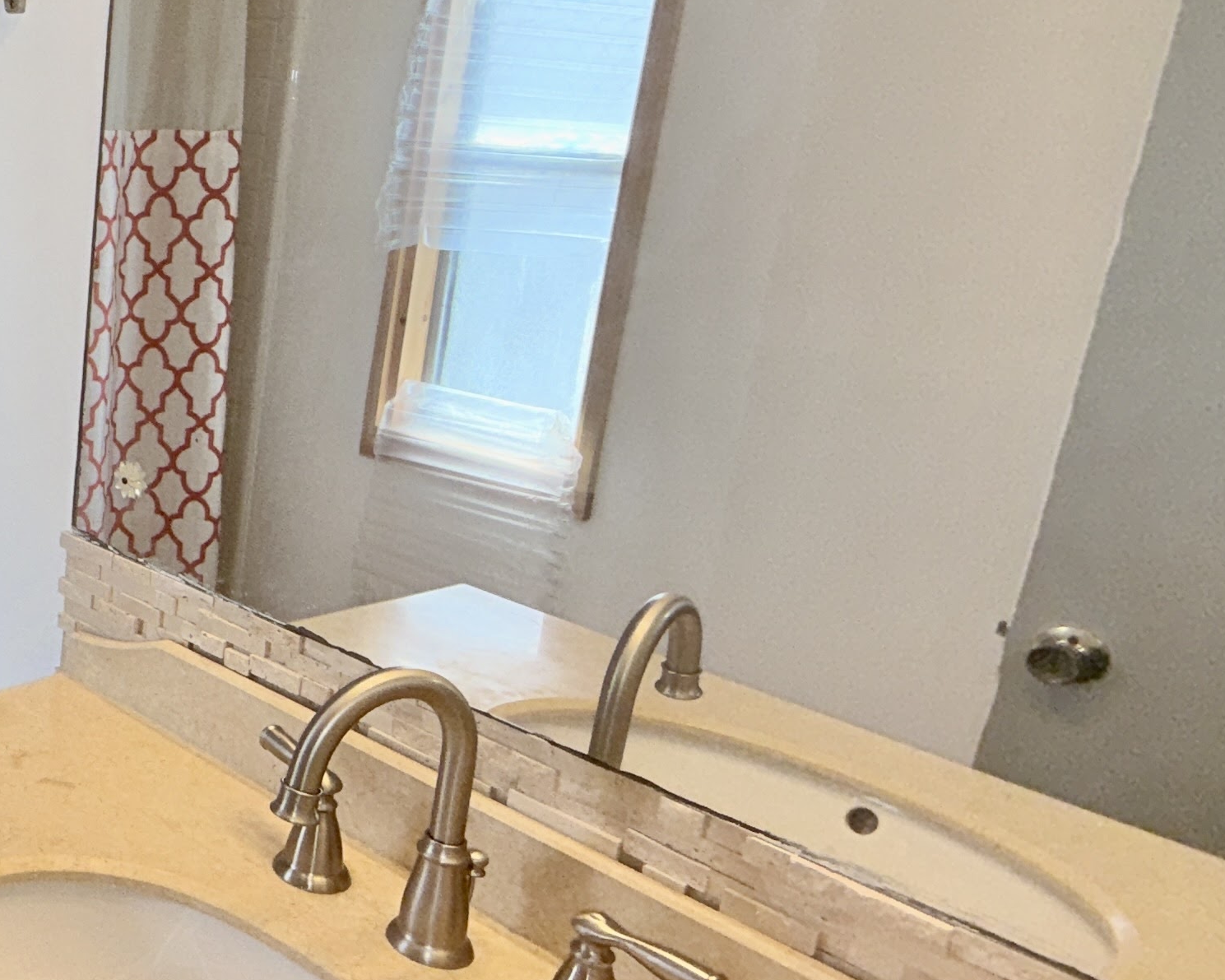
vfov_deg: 40.0
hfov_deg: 36.5
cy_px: 420
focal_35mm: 37
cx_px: -279
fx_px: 1341
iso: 20
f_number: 2.2
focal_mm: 2.22
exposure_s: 1/122
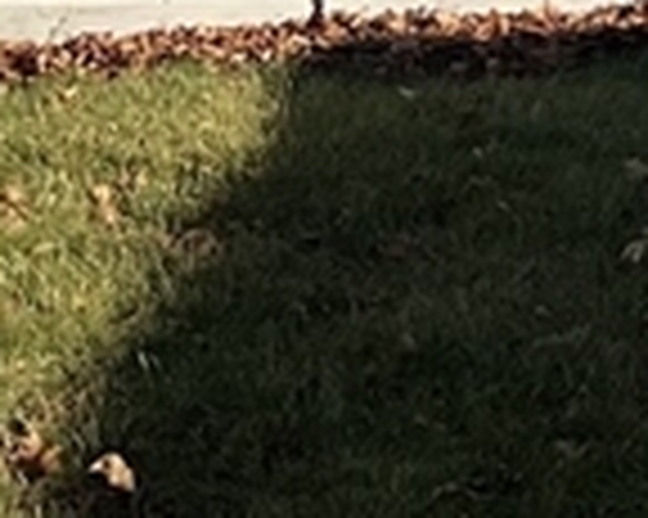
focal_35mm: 201
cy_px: -1158
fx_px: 3852
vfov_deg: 6.8
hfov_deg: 8.8
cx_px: 1490
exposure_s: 1/2058
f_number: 1.8
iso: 16
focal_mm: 3
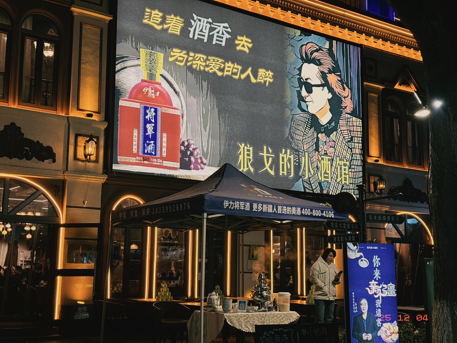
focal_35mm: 48
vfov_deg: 30.3
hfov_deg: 39.7
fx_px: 634
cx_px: 228
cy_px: 172
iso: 80
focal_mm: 6.76
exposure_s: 1/100
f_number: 1.78
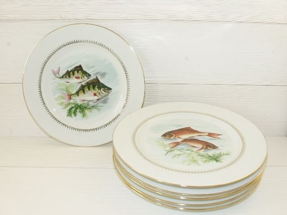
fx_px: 240
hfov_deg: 61.7
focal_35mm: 29
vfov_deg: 48.2
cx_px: 144
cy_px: 108
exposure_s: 1/80
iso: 64
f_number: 3.2
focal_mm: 7.56
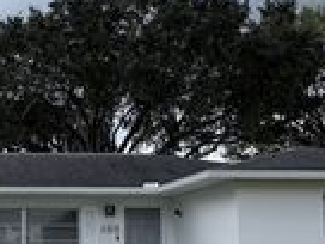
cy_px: 130
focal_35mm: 88
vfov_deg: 16.8
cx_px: 36
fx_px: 826
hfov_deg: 21.8
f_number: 1.78
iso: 100
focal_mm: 6.76
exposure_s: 1/4673
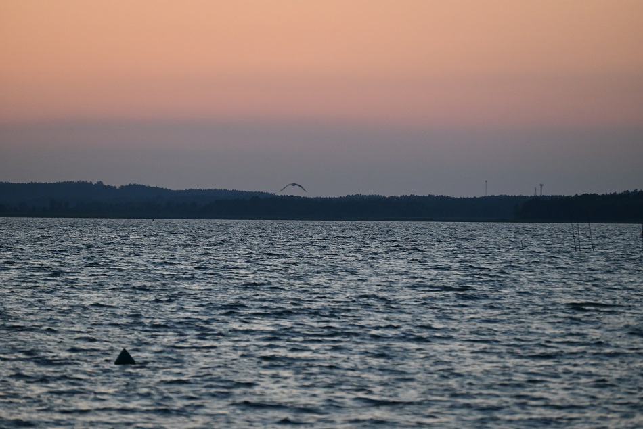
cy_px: 214
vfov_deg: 6.2
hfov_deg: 9.4
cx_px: 322
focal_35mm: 220
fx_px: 3930
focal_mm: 220
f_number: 5.3
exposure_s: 1/500
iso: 1600
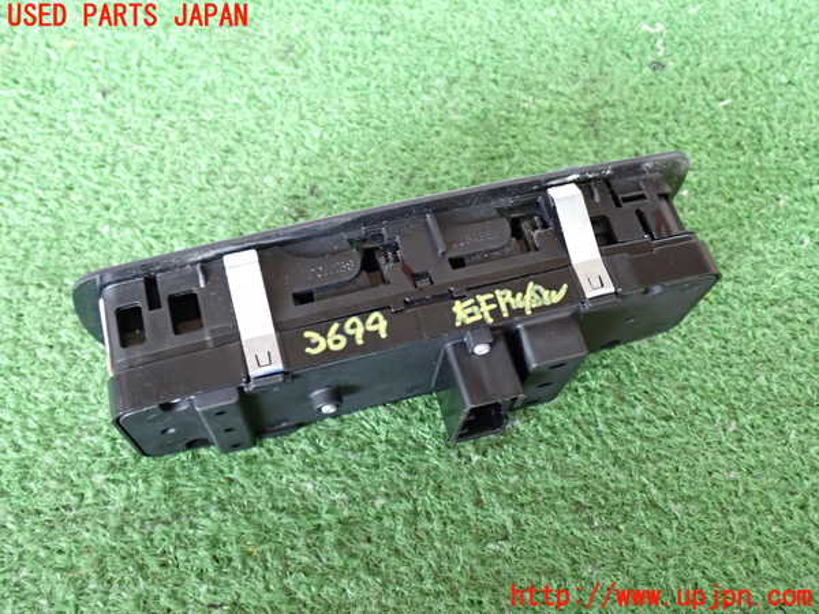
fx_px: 852
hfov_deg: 51.4
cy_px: 307
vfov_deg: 39.7
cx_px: 410
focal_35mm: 36
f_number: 2.5
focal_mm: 6.37
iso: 500
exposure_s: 1/40
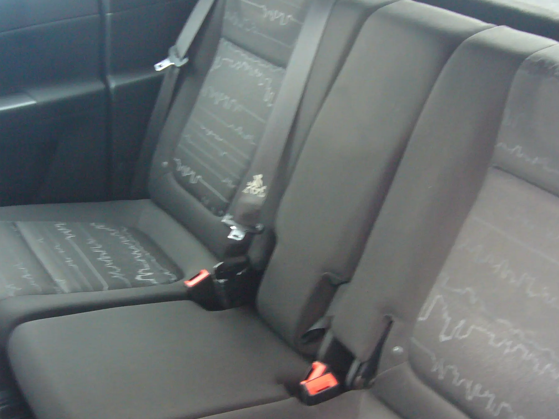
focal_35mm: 44
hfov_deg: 42.8
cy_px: 276
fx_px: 711
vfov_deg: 32.6
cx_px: 327
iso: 200
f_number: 2.8
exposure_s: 1/8
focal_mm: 4.6
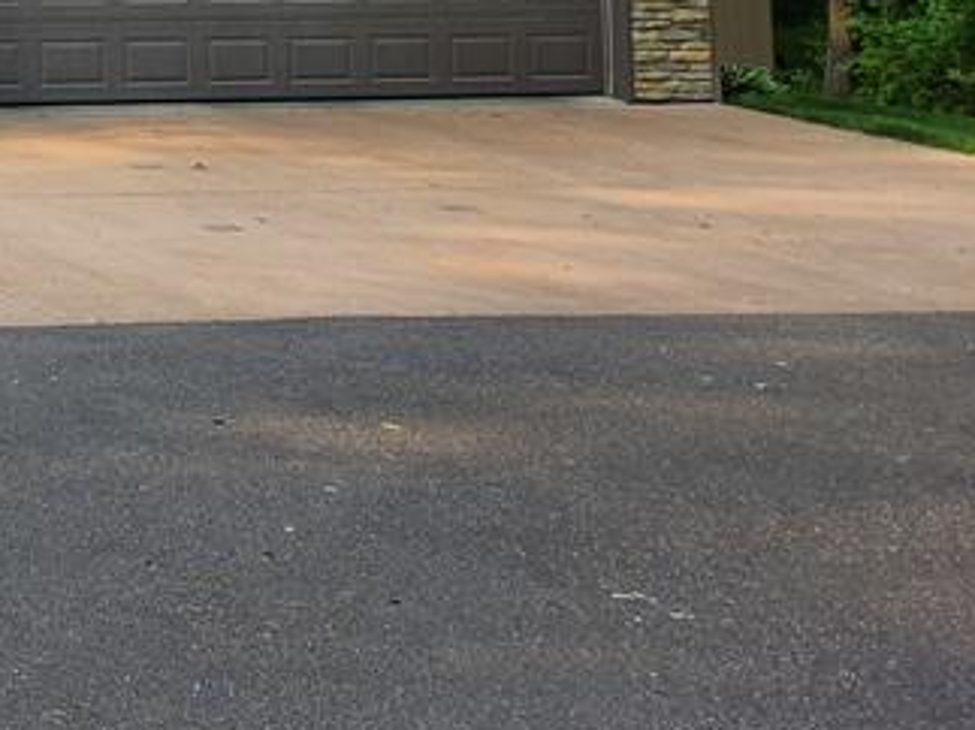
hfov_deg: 22.1
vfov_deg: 18.2
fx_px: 2055
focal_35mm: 73
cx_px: -489
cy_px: -317
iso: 20
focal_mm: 5.4
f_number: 1.8
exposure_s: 1/505
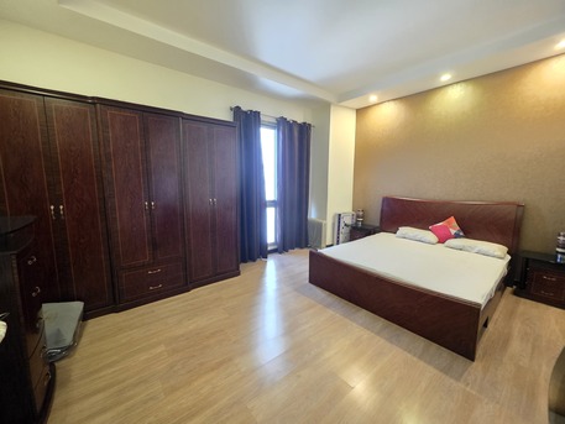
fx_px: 212
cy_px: 212
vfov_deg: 89.9
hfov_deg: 106.2
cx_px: 282
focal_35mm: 13
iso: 1000
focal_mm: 2.2
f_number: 1.9
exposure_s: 1/25
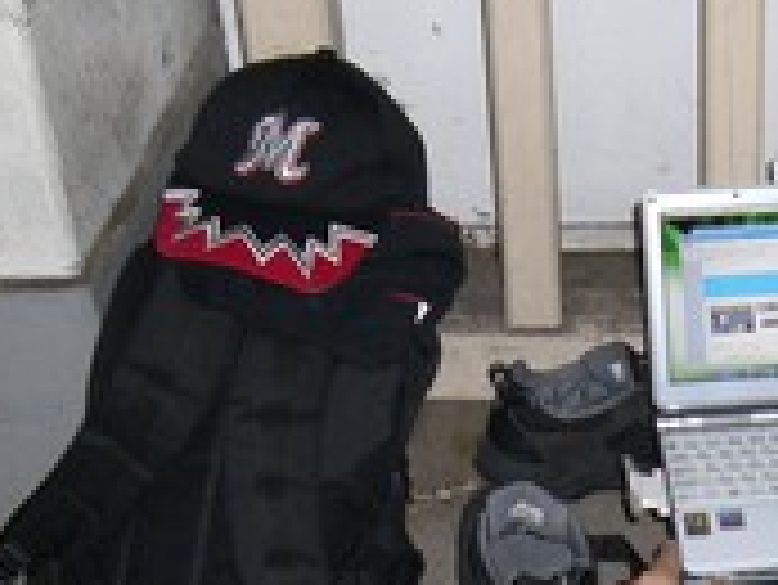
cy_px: 729
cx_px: 733
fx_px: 2227
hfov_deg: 19.4
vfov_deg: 14.4
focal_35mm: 99
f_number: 2.7
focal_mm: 6.2
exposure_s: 1/60
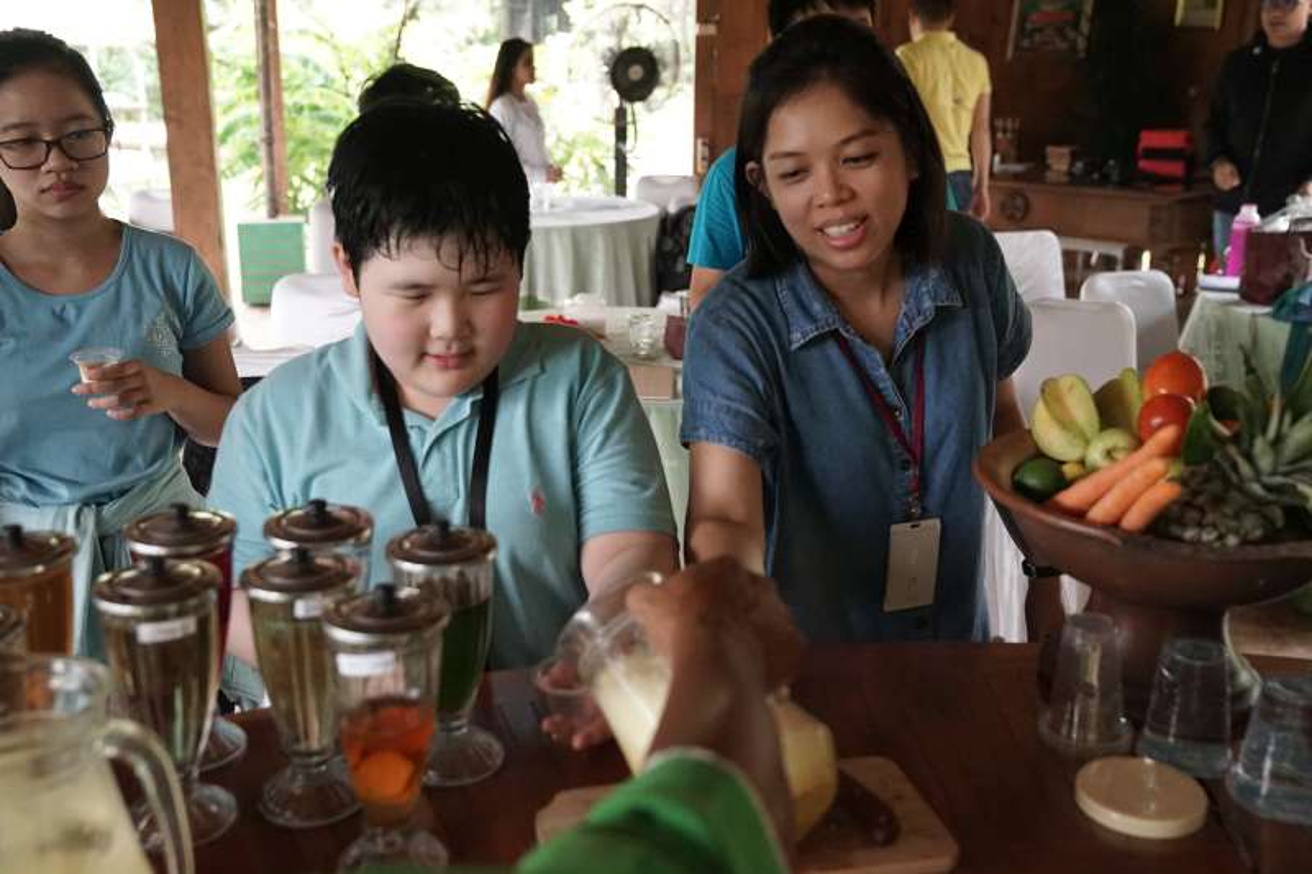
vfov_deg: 34.2
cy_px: 437
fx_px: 1421
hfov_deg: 49.6
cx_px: 656
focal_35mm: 39
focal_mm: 39
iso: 5000
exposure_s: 1/125
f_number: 4
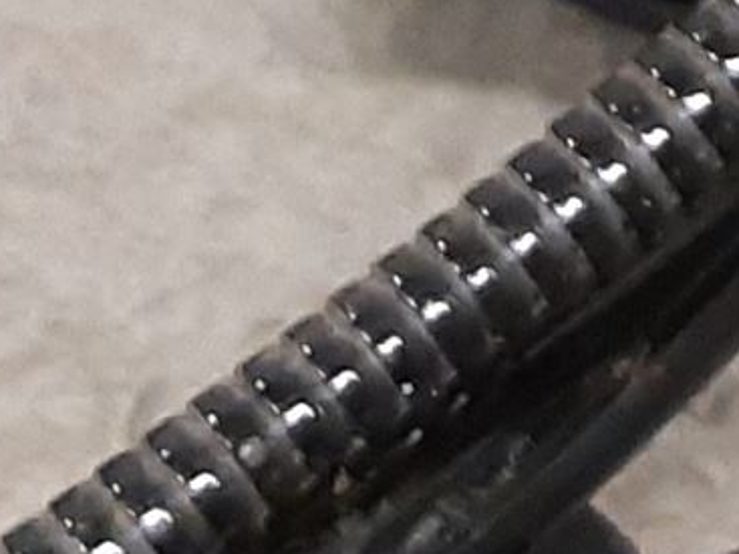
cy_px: -582
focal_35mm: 145
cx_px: 1778
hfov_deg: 11.3
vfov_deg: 9.5
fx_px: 3095
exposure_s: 1/50
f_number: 1.7
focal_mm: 3.93
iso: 250
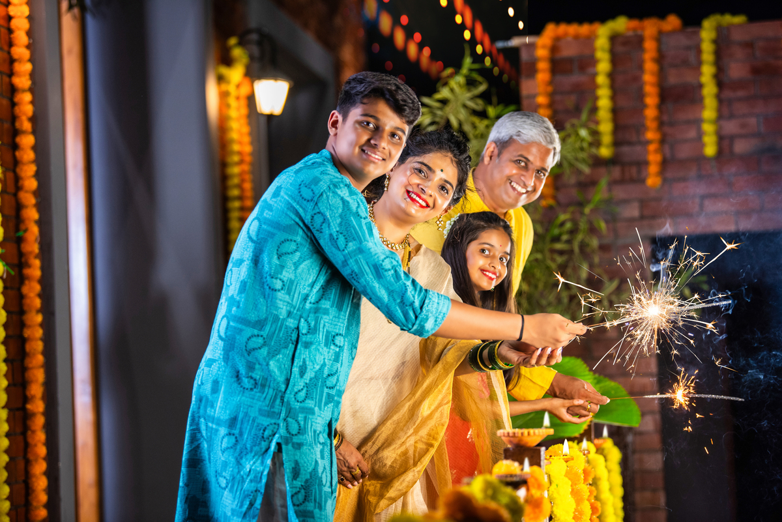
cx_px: 391
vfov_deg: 13.4
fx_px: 2216
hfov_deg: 20.0
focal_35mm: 102
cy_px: 261
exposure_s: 1/125
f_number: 2.8
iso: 640
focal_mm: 102
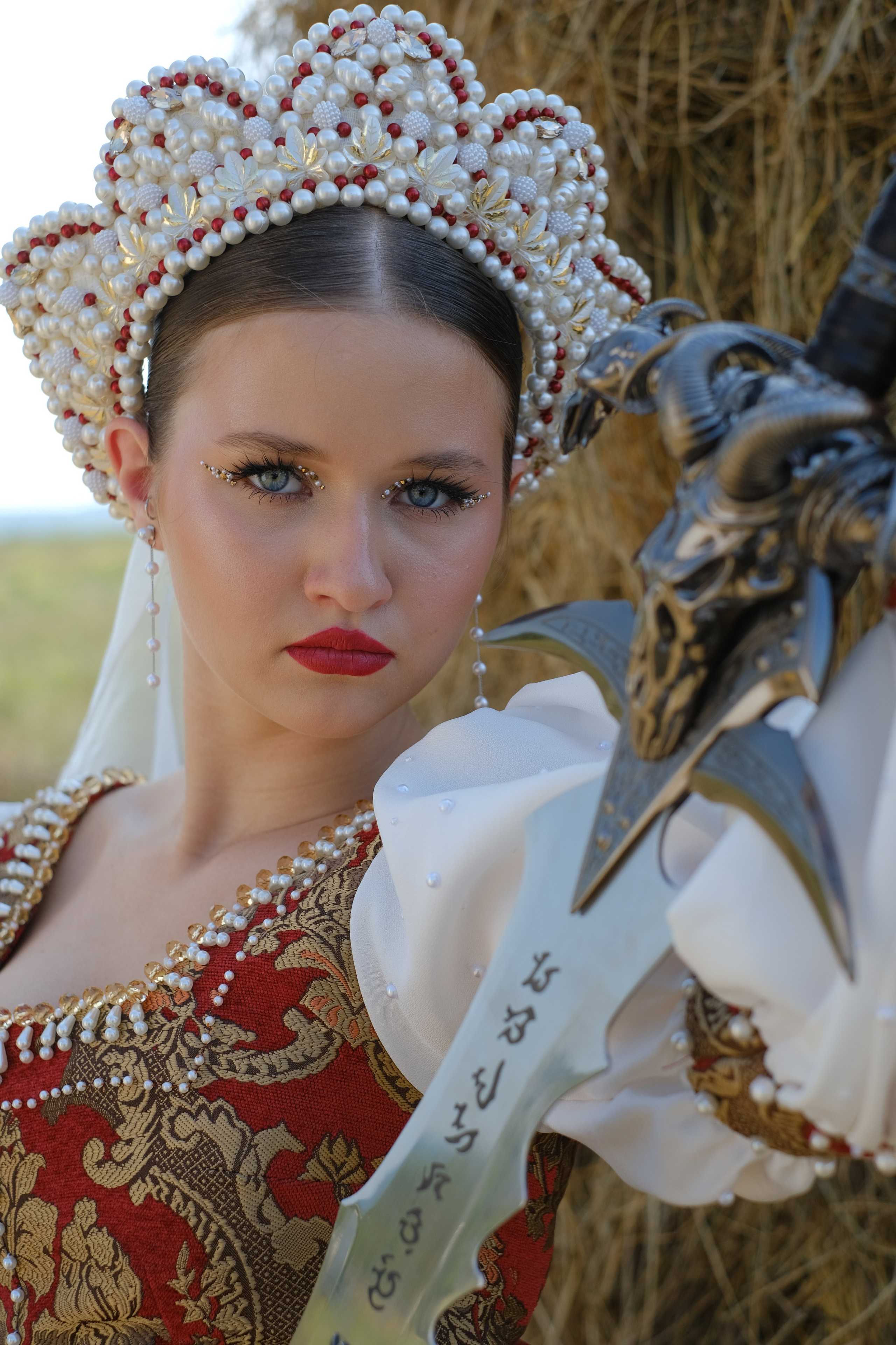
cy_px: 672
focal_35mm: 53
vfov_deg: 37.5
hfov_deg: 25.5
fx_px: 1979
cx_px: 448
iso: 160
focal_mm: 35
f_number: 3.2
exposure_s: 1/420
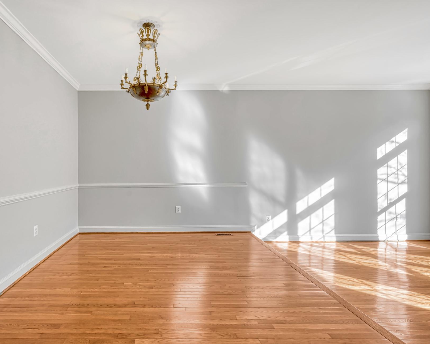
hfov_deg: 81.9
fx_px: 242
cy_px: 176
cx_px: 165
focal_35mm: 19
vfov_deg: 70.9
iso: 1250
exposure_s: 1/250
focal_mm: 16
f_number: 8
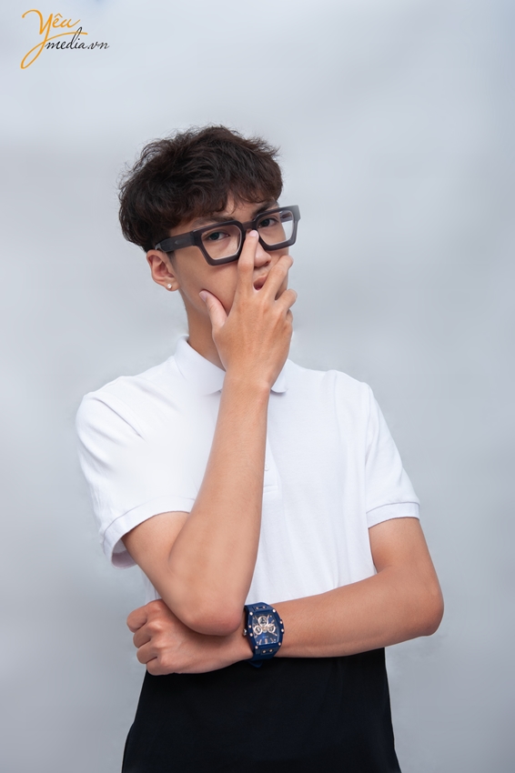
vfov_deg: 41.1
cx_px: 258
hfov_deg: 28.1
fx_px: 1031
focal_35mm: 48
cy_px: 386
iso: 320
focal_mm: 48
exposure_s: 1/160
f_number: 4
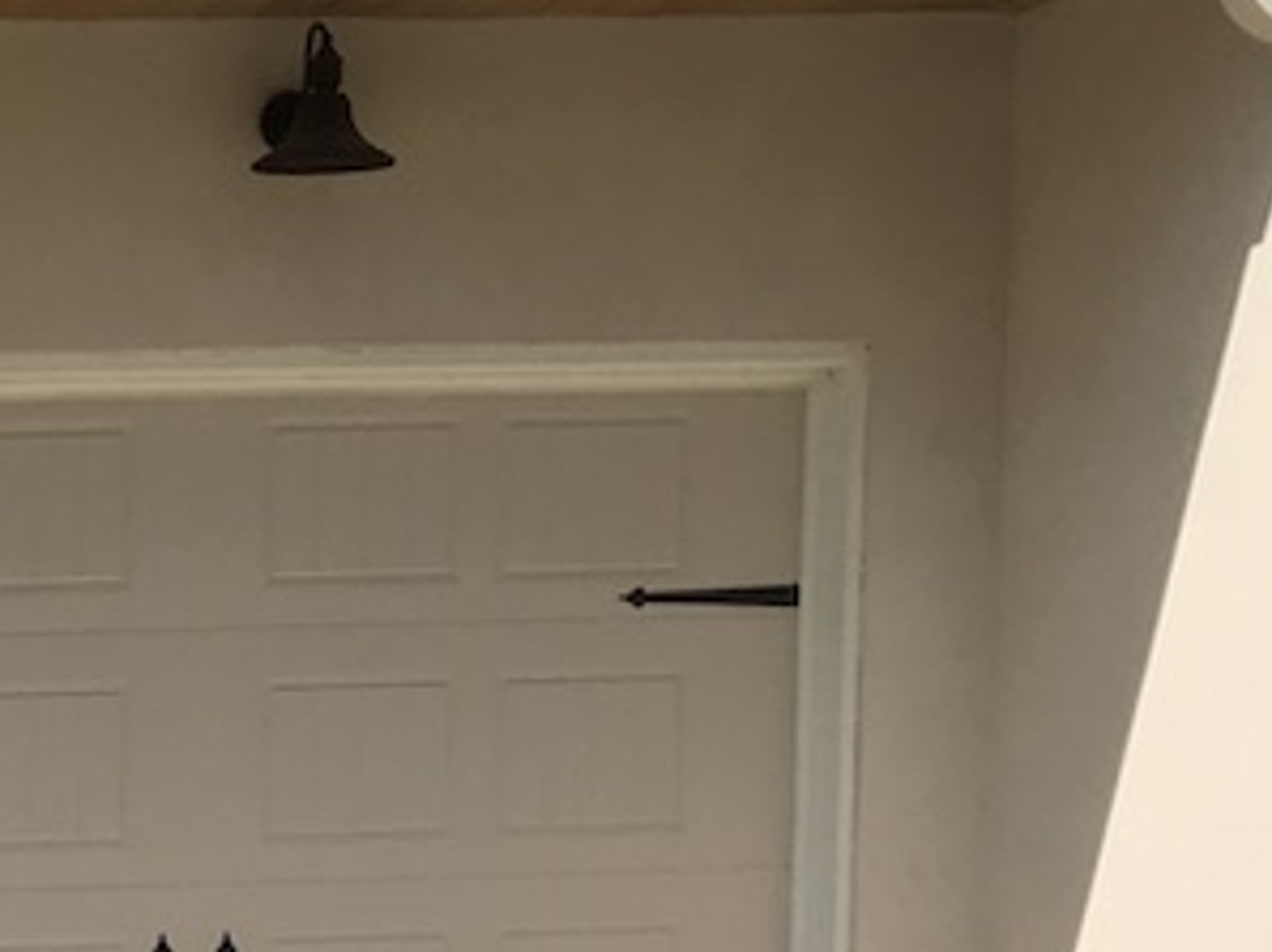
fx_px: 3451
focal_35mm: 94
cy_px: 1217
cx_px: -581
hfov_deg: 18.7
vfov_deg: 15.0
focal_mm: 3.99
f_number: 1.8
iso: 20
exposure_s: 1/4367
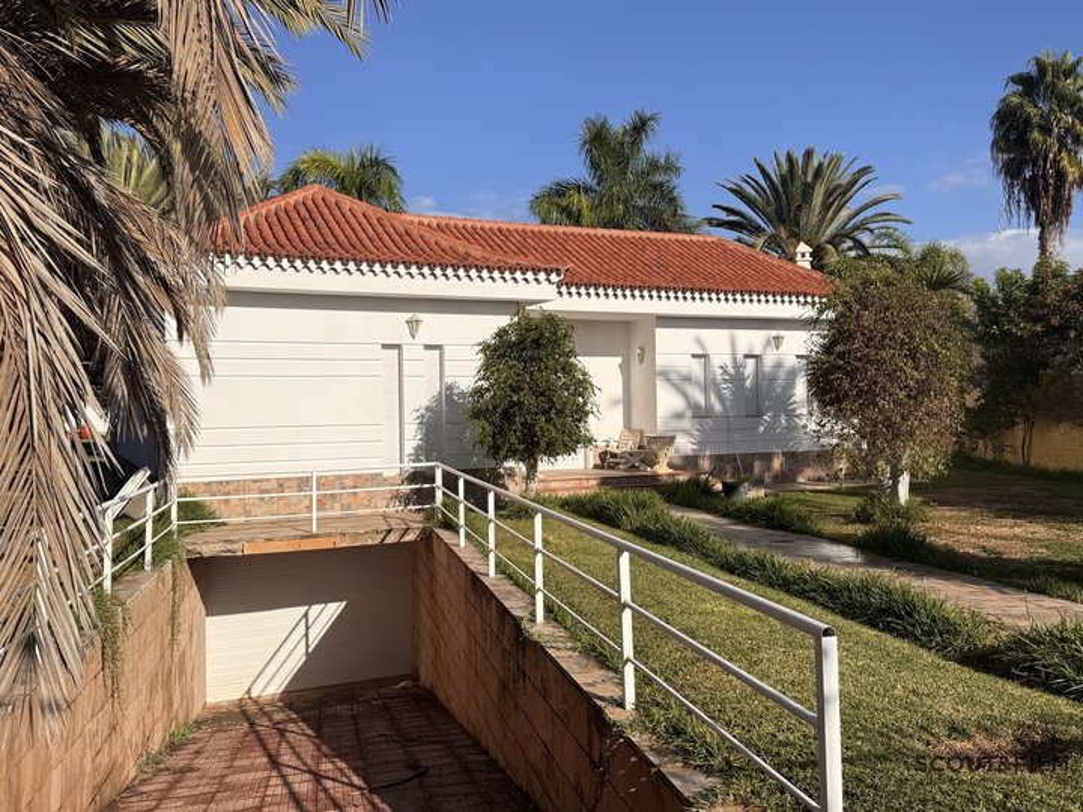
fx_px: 751
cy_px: 406
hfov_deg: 71.6
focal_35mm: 24
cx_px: 542
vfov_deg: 56.8
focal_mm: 6.76
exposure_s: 1/6410
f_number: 1.78
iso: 80
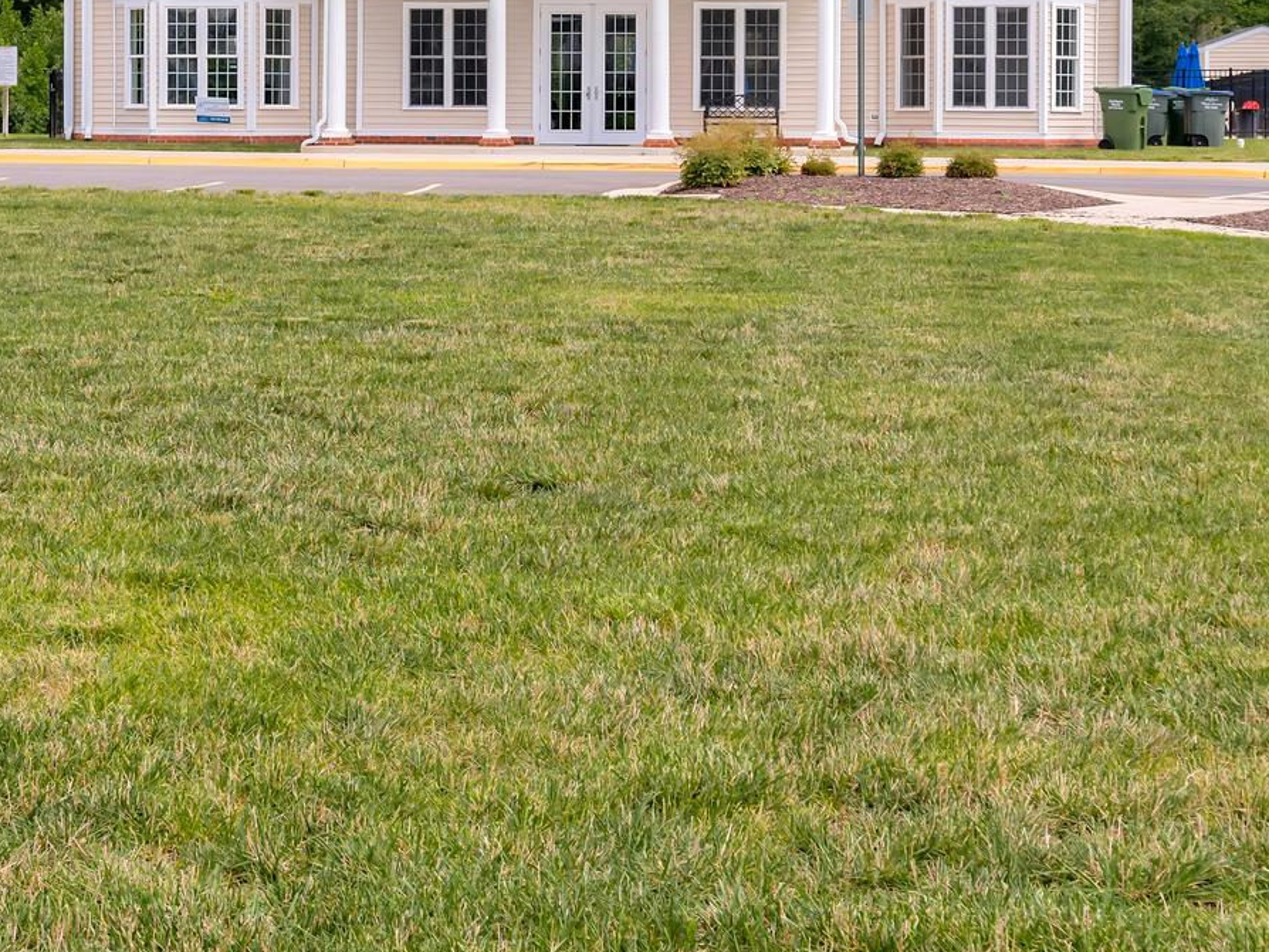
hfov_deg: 29.4
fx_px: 2420
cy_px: 44
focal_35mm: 66
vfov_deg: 21.6
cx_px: 608
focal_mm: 30
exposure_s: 1/400
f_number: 7.1
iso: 100
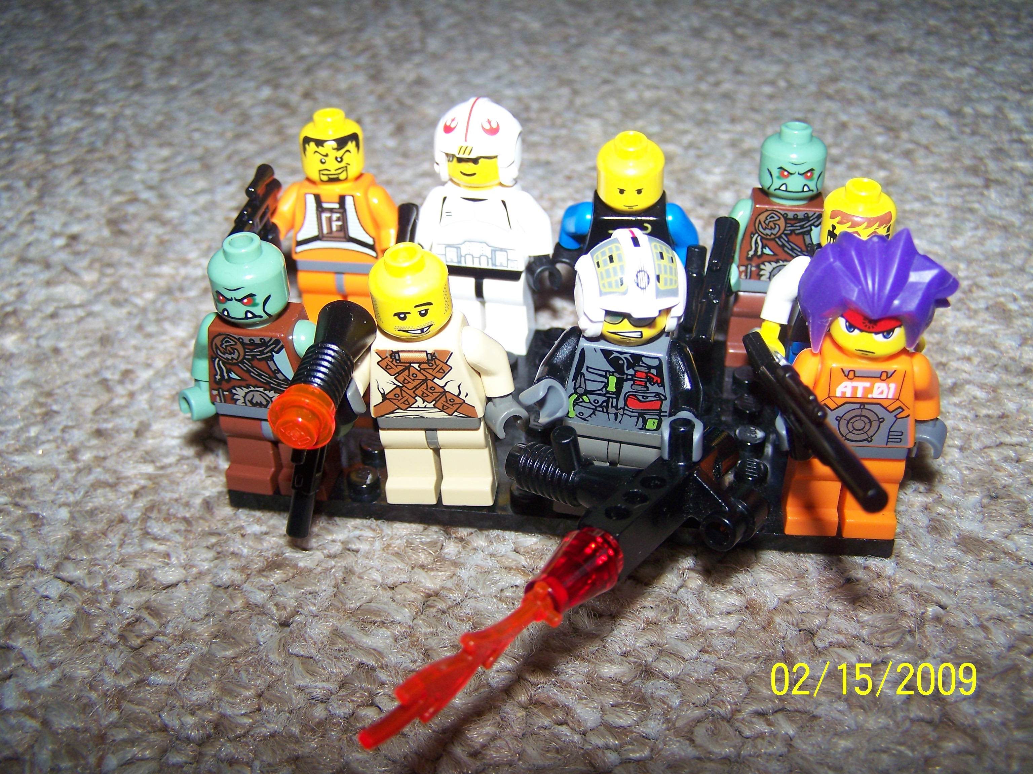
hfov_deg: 49.0
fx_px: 1134
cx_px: 516
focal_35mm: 38
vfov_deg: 37.7
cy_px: 387
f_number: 2.8
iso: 80
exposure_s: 1/60
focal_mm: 6.3
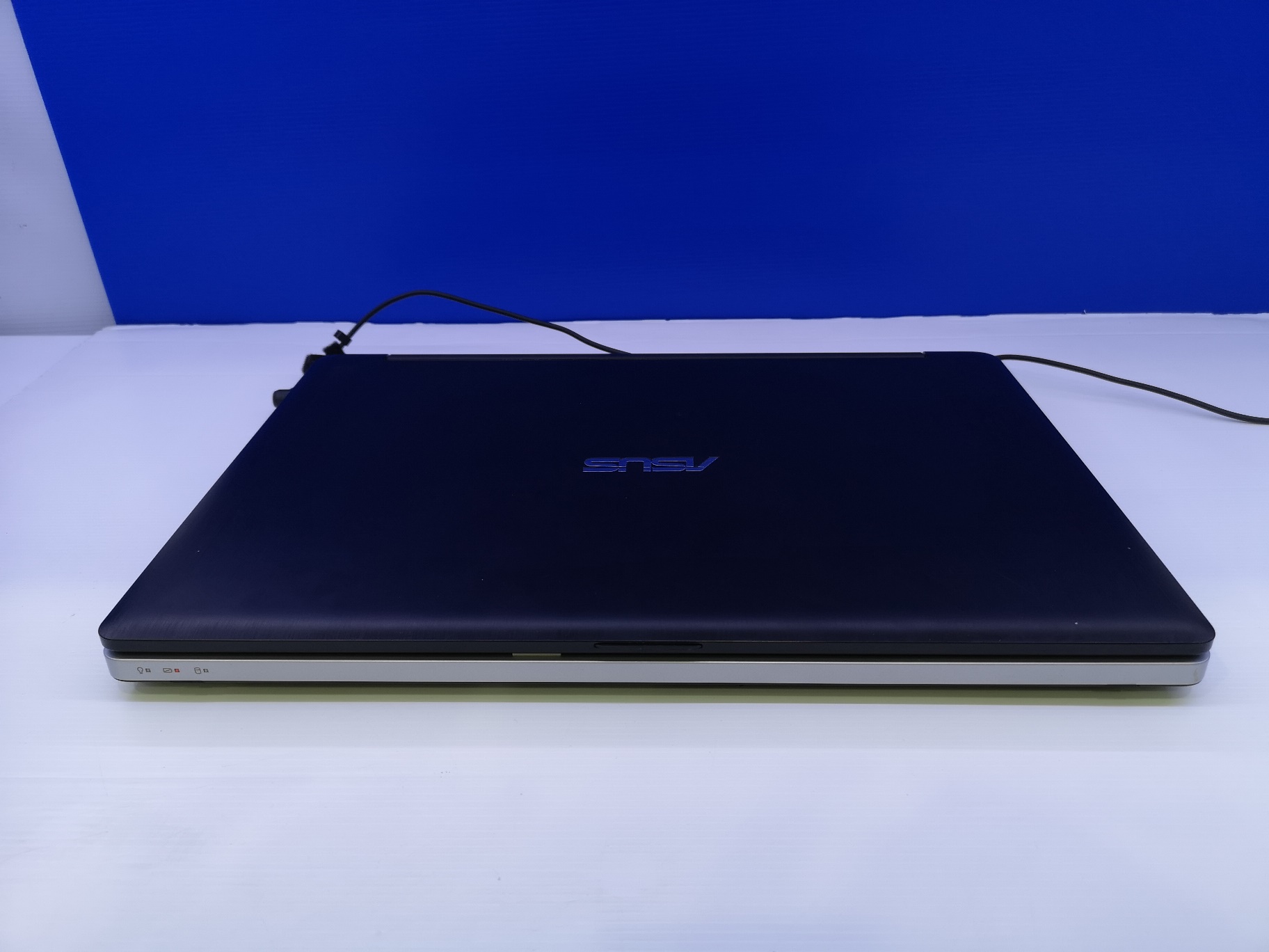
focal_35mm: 27
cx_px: 634
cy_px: 476
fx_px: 990
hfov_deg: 65.3
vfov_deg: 51.4
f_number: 1.8
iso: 64
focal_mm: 3.95
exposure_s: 1/50
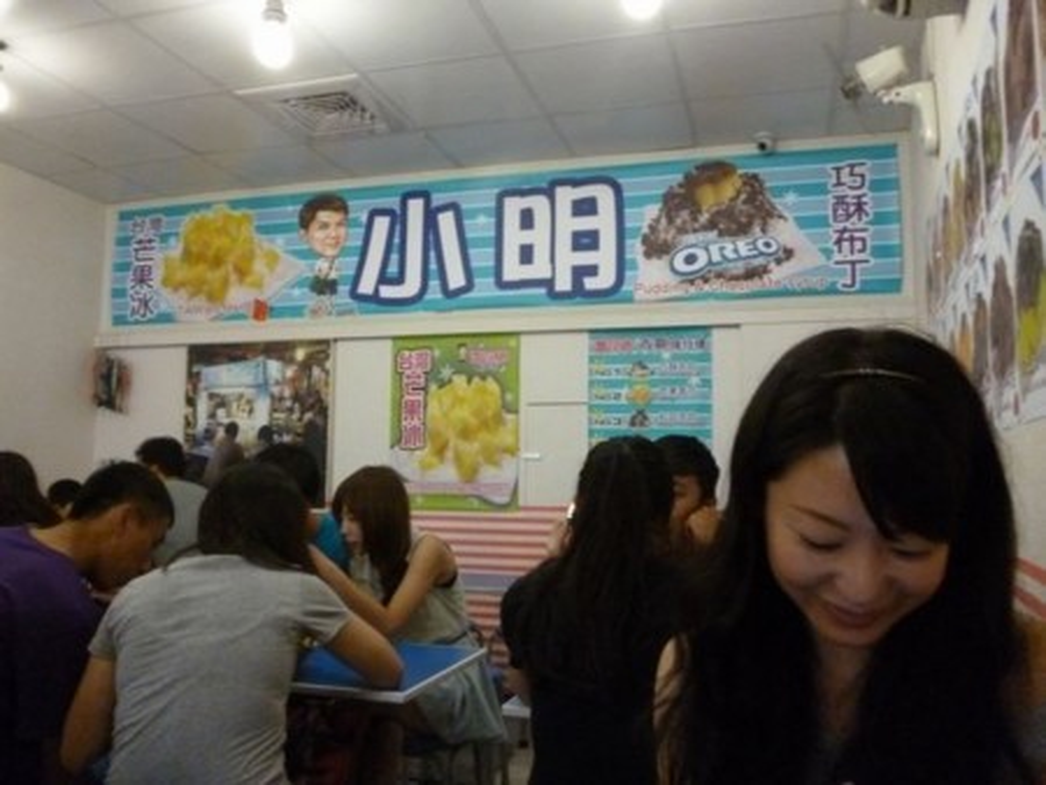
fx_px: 847
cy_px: 392
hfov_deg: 63.4
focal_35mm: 28
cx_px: 523
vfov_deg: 49.8
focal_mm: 5
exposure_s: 1/40
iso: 800
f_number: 3.1
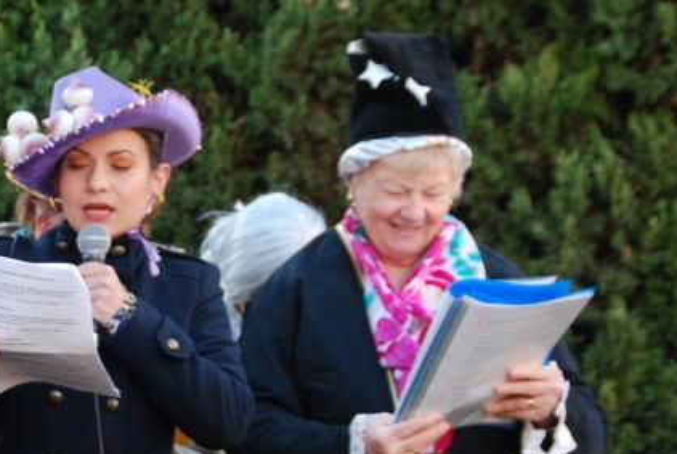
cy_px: 199
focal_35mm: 197
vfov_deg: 7.0
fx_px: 3711
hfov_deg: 10.3
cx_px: -12
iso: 400
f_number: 5
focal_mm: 62
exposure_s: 1/80
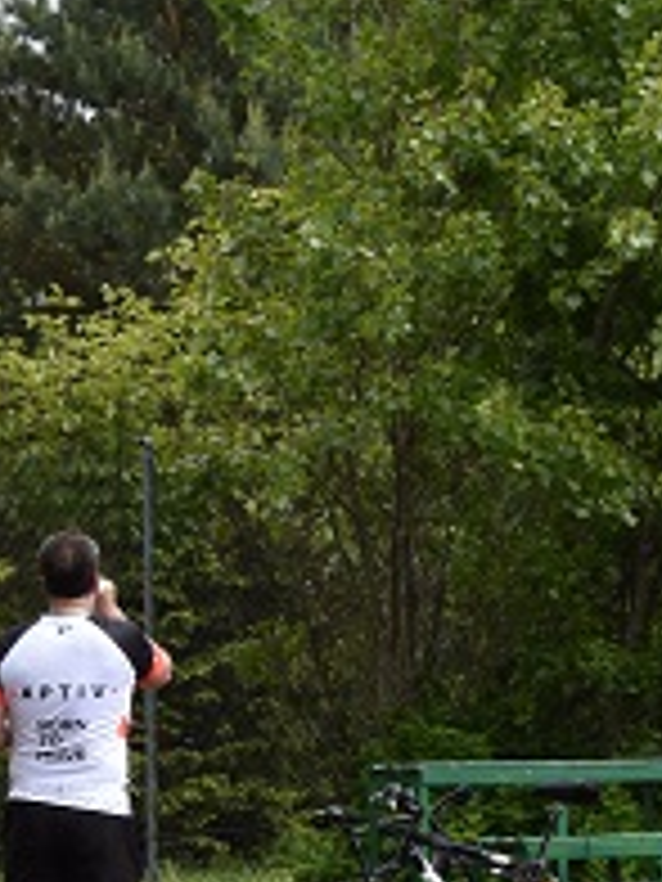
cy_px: 1017
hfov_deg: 5.2
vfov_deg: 6.9
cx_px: 892
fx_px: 7235
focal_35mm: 284
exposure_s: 1/320
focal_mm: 55
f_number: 9
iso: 200
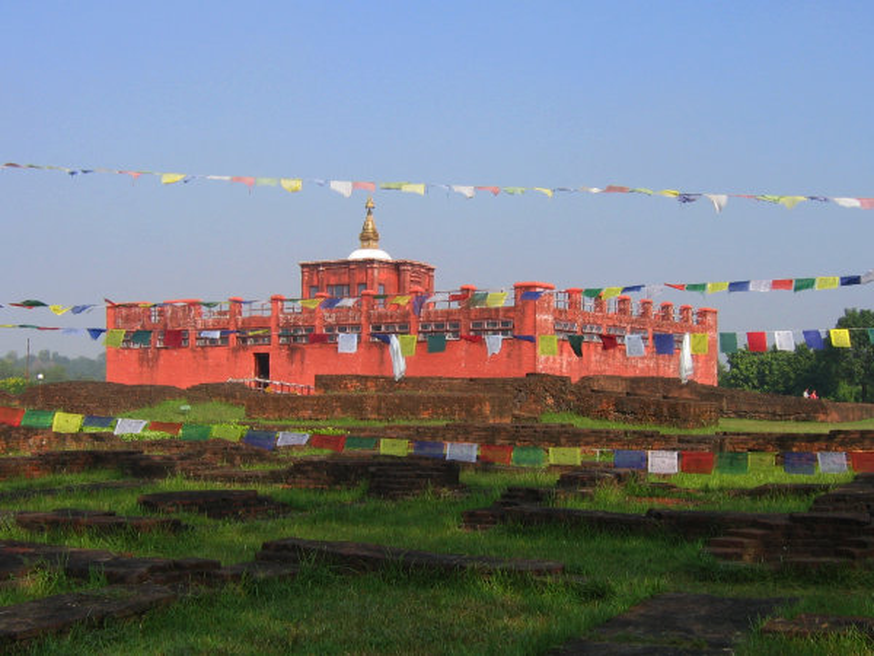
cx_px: 437
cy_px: 328
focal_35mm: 37
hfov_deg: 50.1
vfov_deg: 38.7
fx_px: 934
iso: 64
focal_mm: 6.2
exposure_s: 1/459
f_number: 5.6
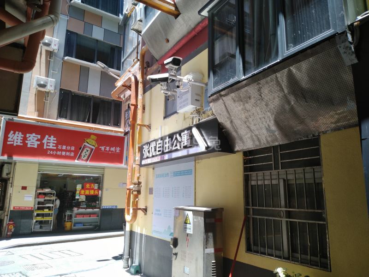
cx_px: 184
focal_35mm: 26
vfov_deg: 53.1
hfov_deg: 67.3
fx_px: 277
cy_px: 138
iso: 100
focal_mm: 3.44
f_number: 2
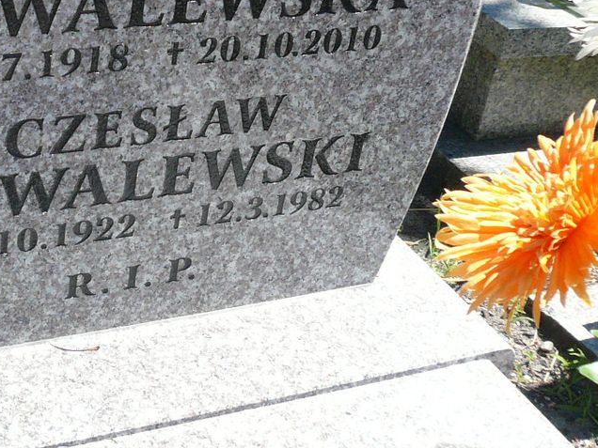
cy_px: 105
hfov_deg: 28.7
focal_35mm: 66
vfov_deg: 22.0
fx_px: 1140
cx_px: 107
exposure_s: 1/1000
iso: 100
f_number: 2.8
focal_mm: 4.6
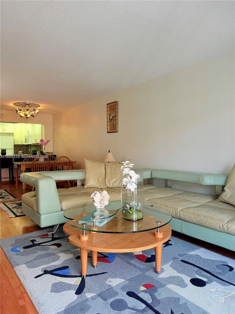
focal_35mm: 24
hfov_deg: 56.8
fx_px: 217
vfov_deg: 71.6
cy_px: 157
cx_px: 118
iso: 125
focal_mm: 6.76
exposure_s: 1/120
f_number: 1.78
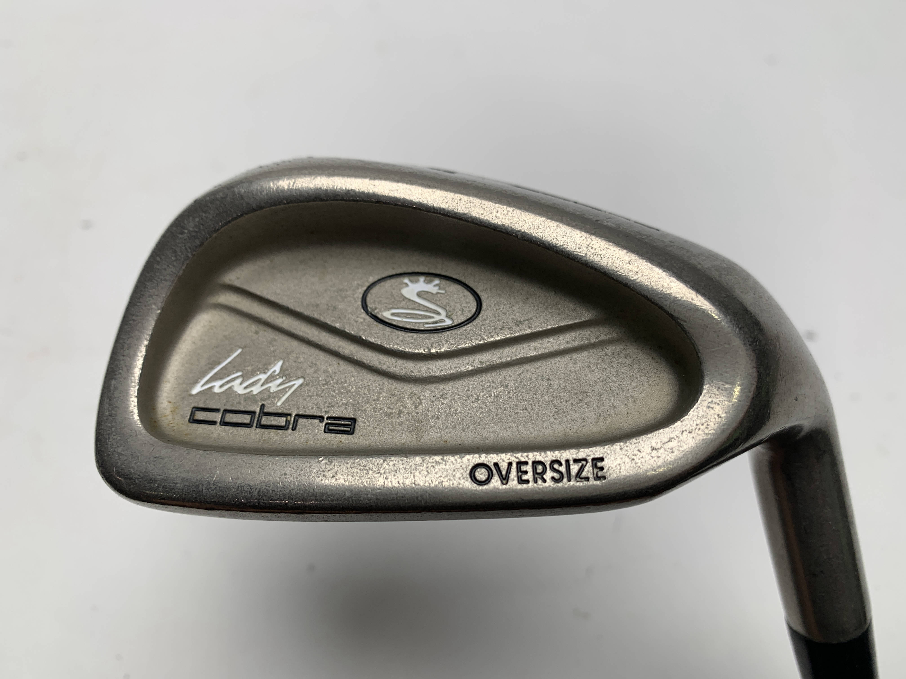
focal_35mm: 26
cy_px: 340
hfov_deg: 67.3
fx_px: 680
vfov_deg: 53.1
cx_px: 453
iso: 25
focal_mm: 4.25
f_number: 1.8
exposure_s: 1/191
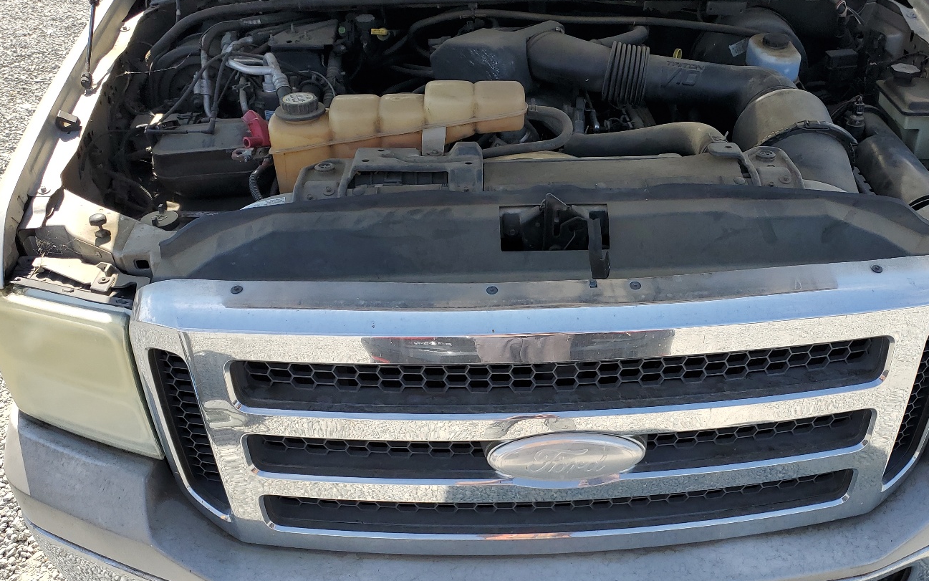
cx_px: 544
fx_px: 861
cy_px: 387
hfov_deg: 56.4
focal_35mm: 34
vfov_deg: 36.9
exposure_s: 1/1667
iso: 50
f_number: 1.5
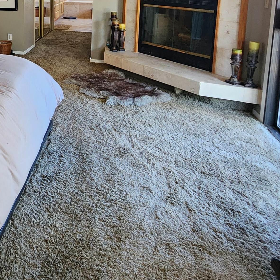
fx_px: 275
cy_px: 10
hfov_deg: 41.7
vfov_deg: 46.6
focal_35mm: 30
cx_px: -35
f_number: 2.2
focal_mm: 2.2
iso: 320
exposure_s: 1/60
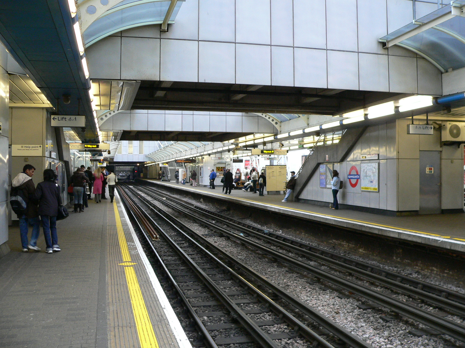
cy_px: 174
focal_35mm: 36
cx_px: 232
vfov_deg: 39.7
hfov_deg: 51.4
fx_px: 484
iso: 200
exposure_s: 1/25
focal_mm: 6
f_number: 2.8
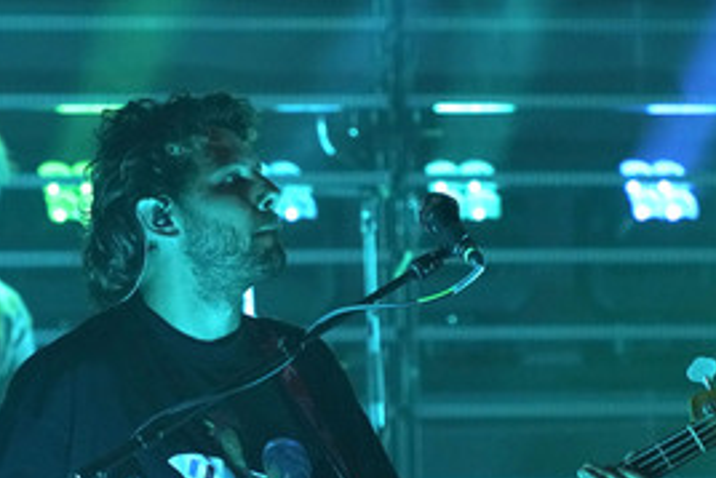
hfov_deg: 6.1
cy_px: 377
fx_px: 6686
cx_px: 303
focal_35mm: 336
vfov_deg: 4.1
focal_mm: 200
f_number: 5.6
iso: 3200
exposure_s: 1/250
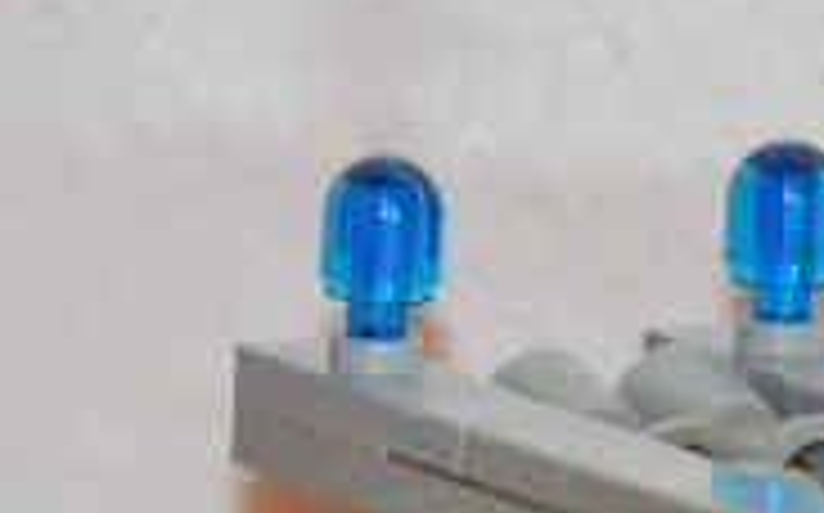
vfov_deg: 1.5
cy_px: 1040
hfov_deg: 2.3
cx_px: -81
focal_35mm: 897
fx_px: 20122
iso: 1250
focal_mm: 105
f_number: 5.3
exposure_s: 1/60
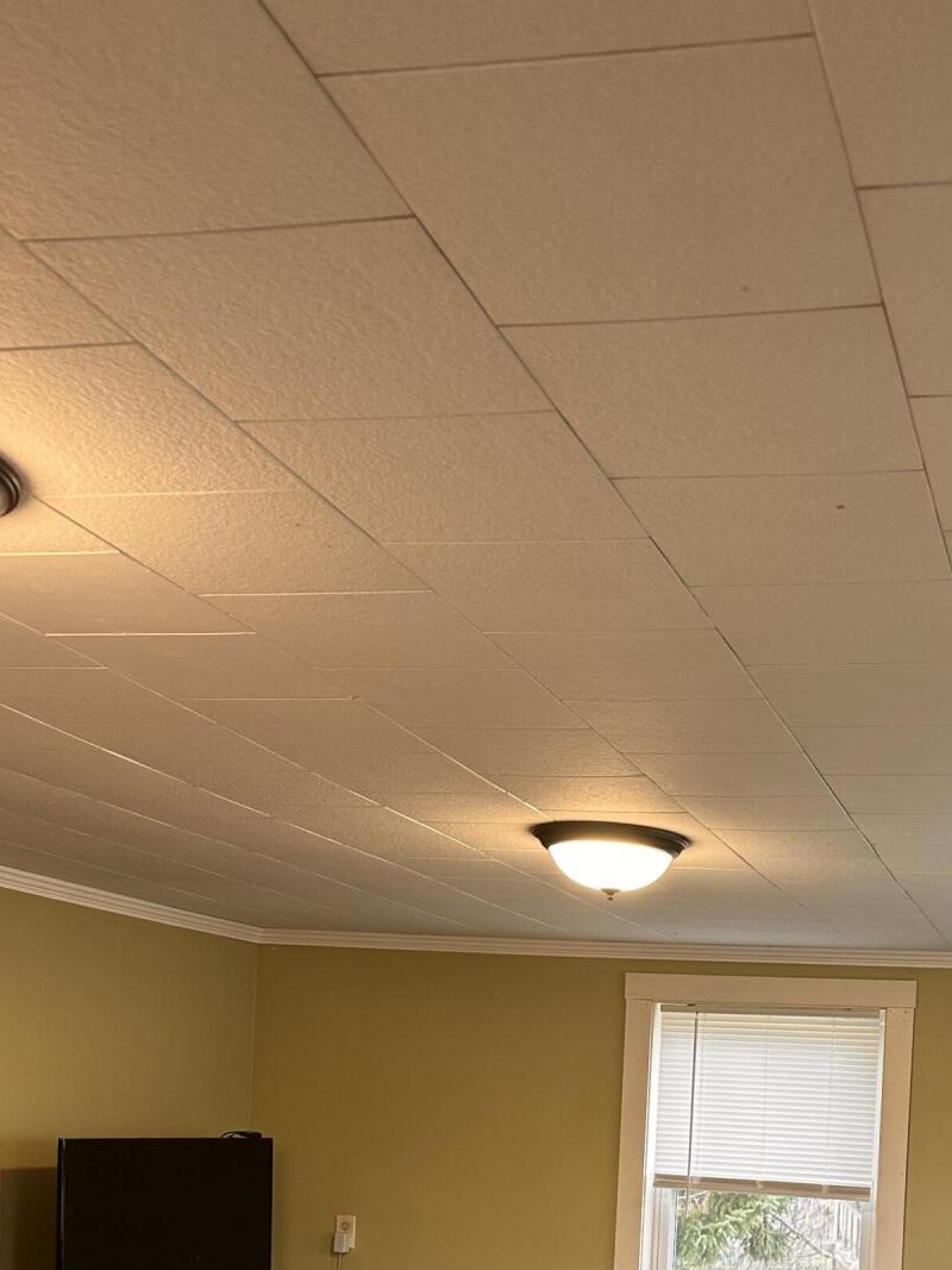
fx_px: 1650
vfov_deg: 38.9
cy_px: 1157
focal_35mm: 45
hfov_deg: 31.1
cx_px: 806
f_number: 1.78
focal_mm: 6.86
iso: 125
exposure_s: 1/60
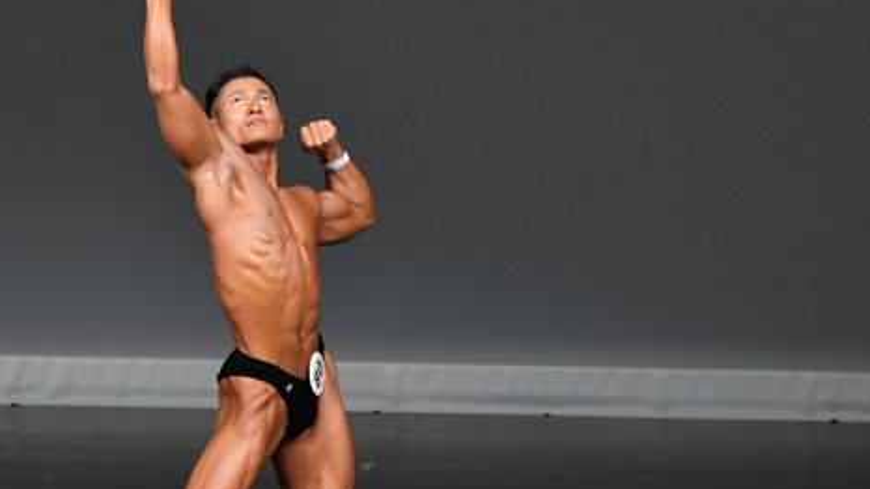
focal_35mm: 549
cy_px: 325
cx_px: 242
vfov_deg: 2.2
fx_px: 12663
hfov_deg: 3.9
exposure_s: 1/400
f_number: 5.6
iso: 4000
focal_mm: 210
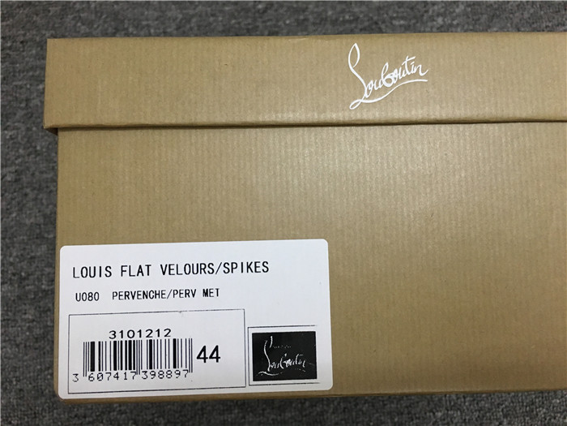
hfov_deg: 61.7
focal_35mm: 29
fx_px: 475
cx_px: 284
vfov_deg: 48.2
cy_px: 213
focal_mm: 4.15
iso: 200
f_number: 2.2
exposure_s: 1/33
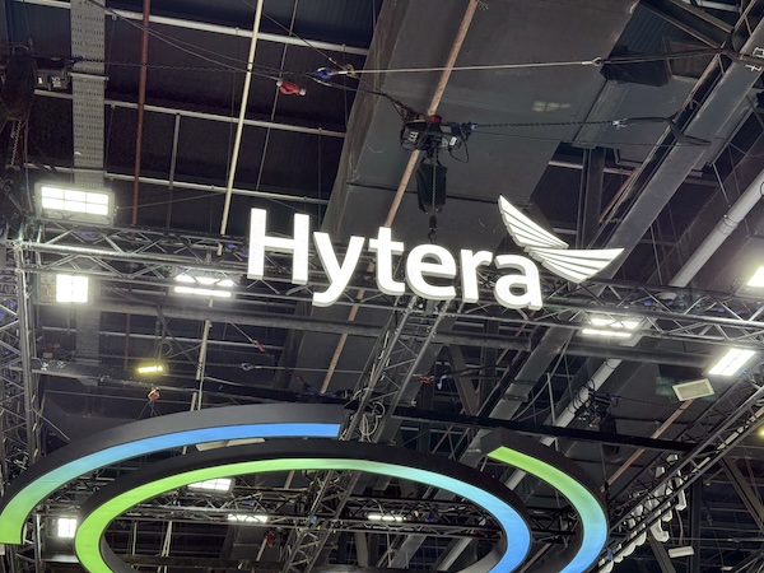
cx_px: 382
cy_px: 286
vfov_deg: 30.3
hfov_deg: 39.7
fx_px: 1059
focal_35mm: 48
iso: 100
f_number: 1.78
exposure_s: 1/100
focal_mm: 6.76
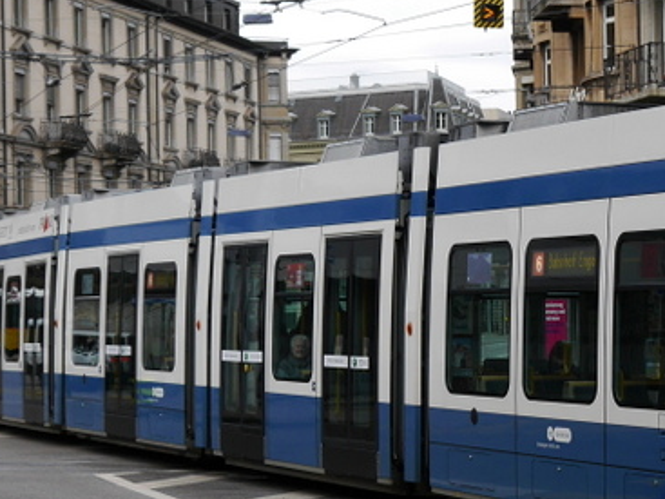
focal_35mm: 120
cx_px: 737
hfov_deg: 15.9
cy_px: 288
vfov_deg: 12.3
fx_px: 2305
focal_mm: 20
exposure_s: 1/200
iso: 160
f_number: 5.6
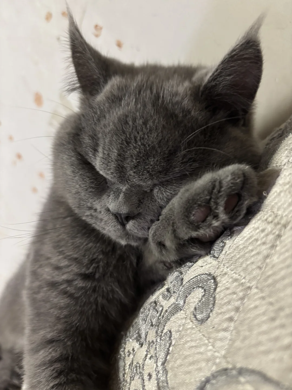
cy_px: 195
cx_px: 146
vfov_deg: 67.3
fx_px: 292
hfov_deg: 53.1
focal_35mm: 26
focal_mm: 5.96
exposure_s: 1/33
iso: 500
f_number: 1.6
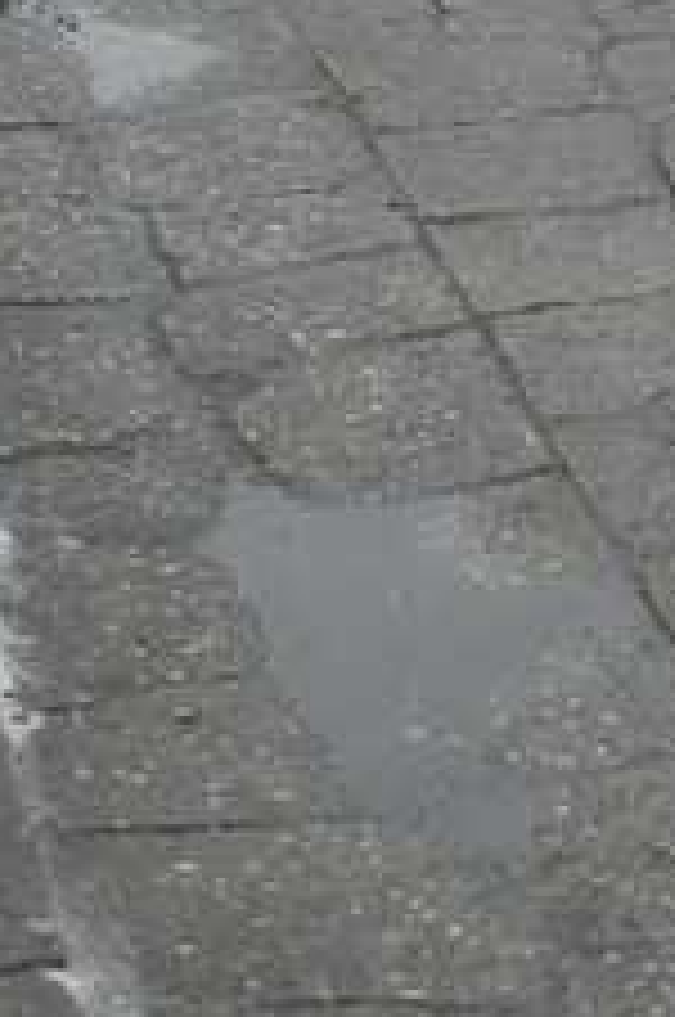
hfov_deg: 8.9
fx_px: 4260
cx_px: 886
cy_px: -598
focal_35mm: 151
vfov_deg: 12.8
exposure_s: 1/100
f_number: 3.7
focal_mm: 5.6
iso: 160
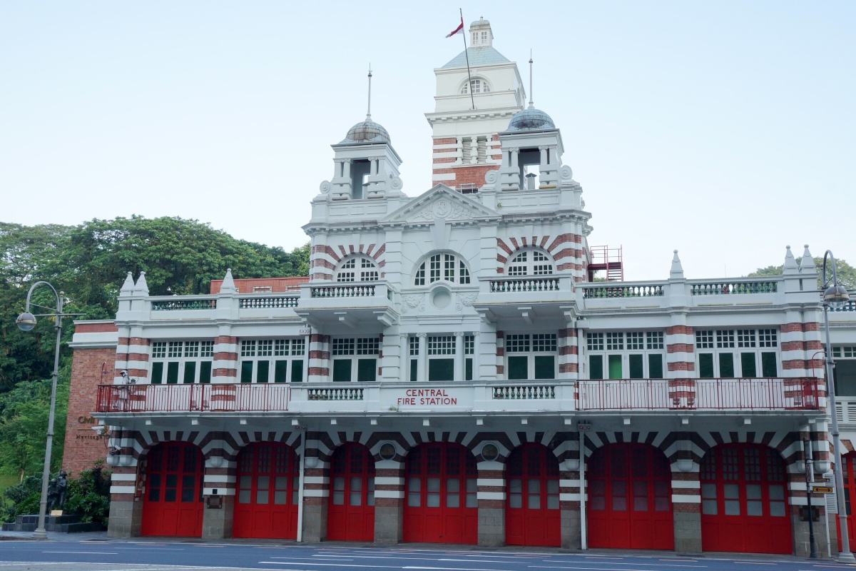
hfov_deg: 53.1
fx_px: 856
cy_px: 286
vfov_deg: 36.9
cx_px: 428
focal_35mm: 36
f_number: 6.3
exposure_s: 1/125
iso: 200
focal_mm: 24
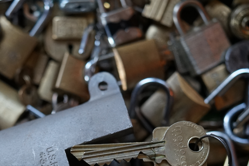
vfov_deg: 7.1
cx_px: 42
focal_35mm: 192
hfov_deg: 10.7
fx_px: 1328
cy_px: 168
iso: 2000
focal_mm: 90
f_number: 2.8
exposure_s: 1/160
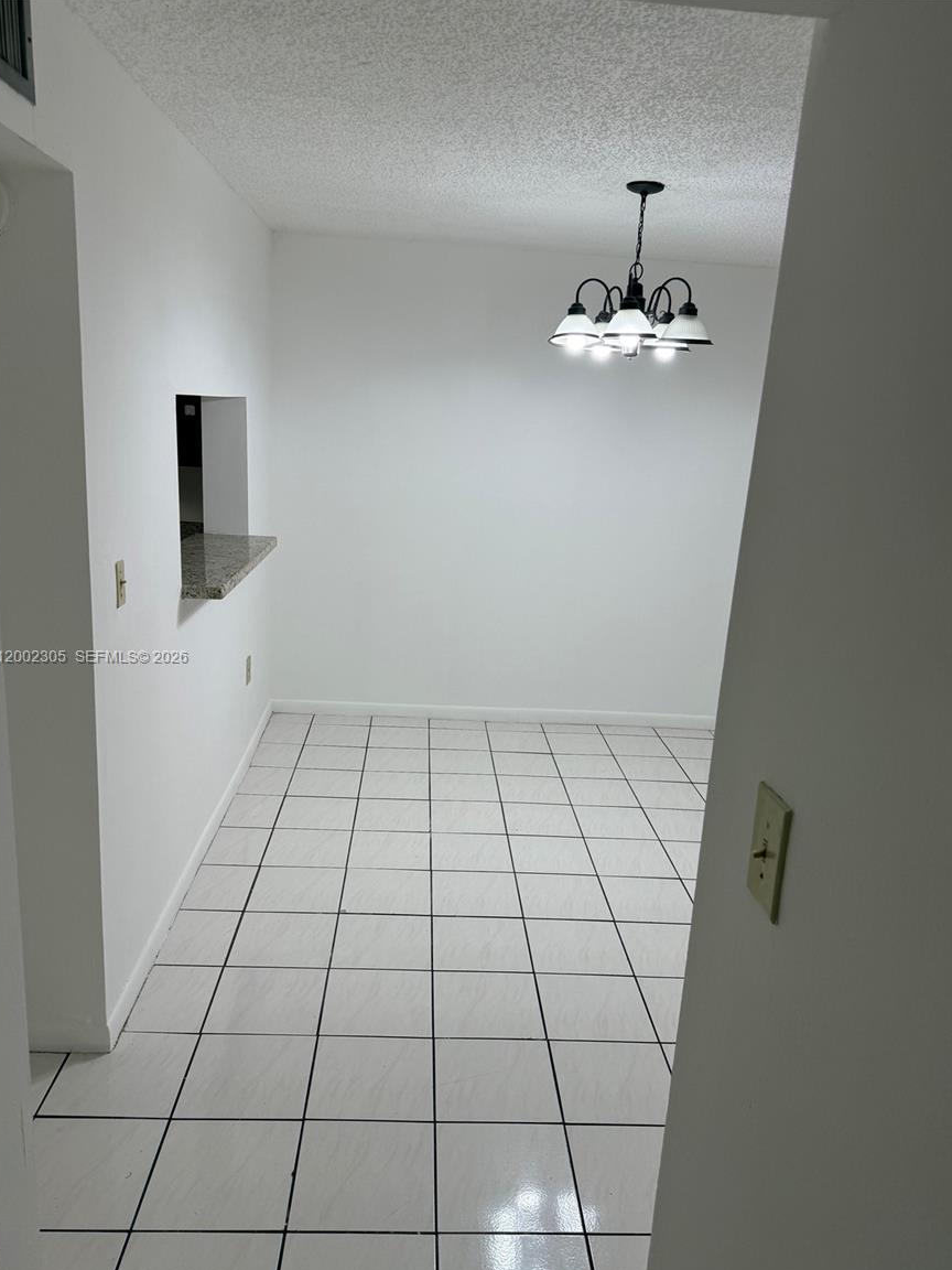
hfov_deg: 54.9
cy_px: 658
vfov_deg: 69.4
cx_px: 479
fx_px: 917
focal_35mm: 25
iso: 100
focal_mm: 6.76
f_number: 1.78
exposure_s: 1/226
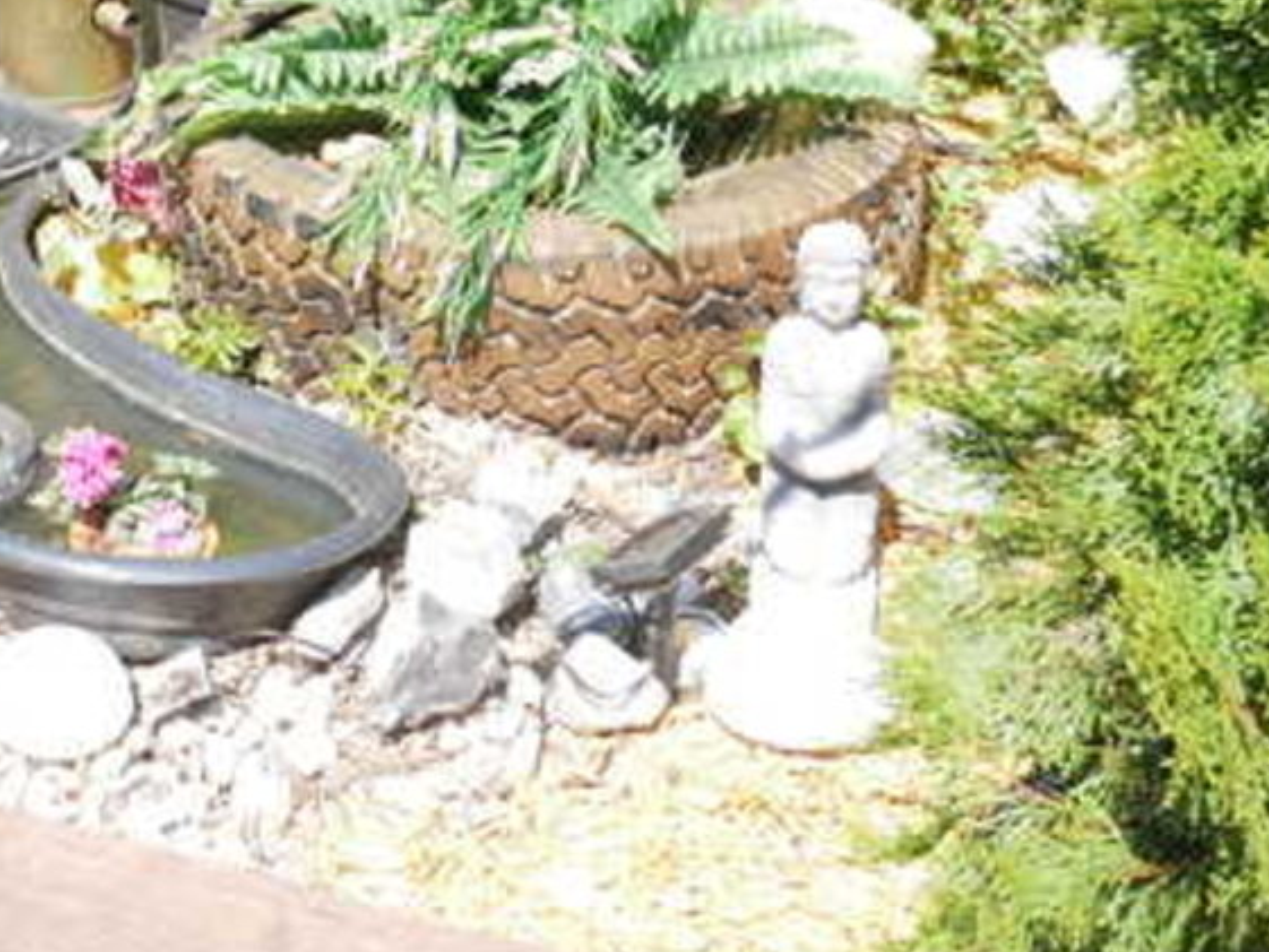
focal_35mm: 77
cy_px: 25
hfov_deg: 24.8
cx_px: 199
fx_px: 2823
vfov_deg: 18.7
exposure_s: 1/200
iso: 200
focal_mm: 18
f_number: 6.3
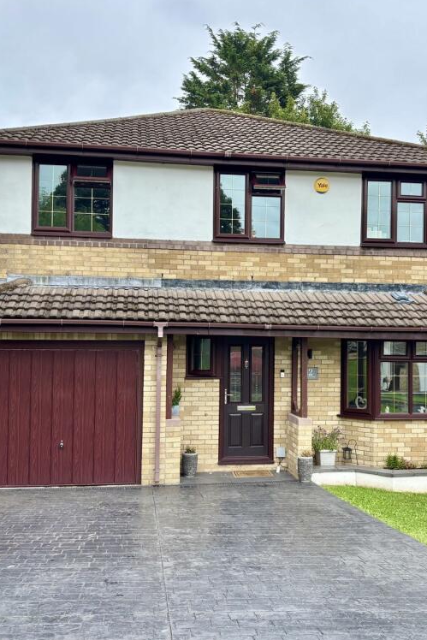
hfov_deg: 35.9
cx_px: 241
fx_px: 658
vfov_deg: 51.9
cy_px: 323
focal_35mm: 37
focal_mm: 5.96
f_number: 1.6
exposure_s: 1/894
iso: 50
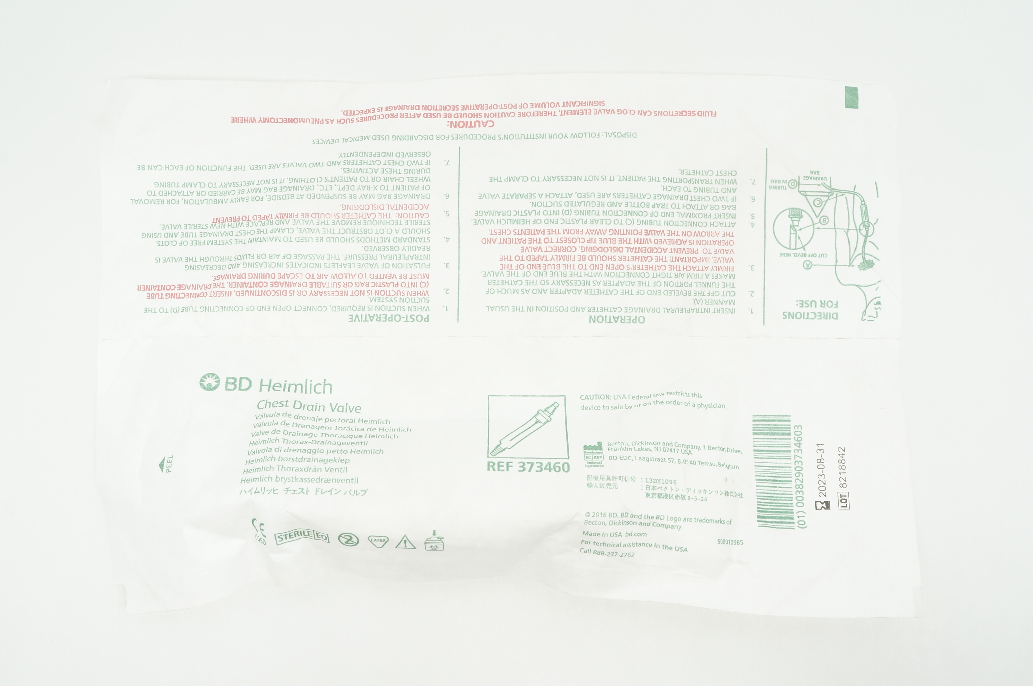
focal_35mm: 32
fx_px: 903
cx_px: 516
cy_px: 343
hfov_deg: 59.5
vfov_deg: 41.6
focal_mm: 21
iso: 400
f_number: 10
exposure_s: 1/15
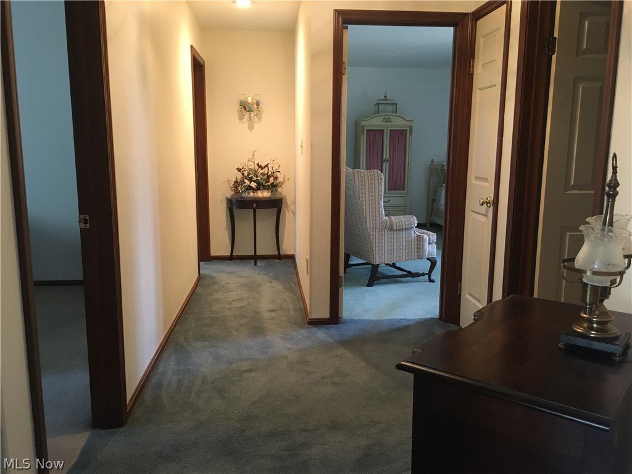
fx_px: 529
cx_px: 316
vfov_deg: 48.2
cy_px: 237
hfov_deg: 61.7
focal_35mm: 29
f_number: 2.2
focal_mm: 4.15
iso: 200
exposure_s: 1/25
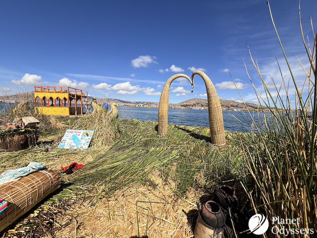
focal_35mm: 14
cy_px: 119
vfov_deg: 85.7
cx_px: 158
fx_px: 128
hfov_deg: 102.1
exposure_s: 1/2506
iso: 50
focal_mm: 2.22
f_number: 2.2
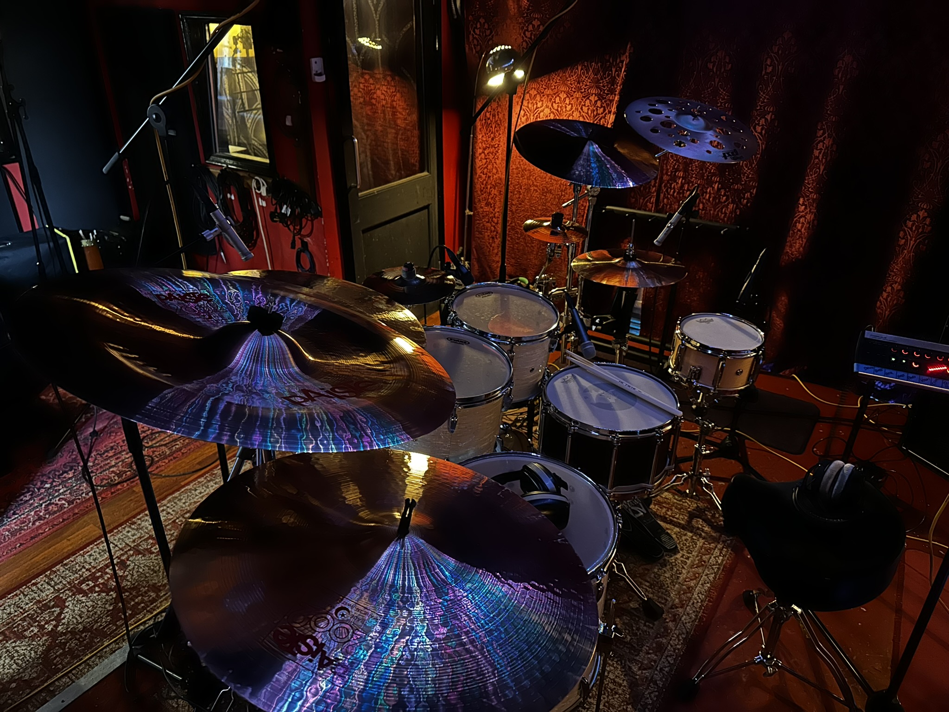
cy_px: 356
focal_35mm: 24
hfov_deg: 71.6
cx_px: 474
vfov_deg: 56.8
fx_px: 658
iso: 1600
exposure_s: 1/17
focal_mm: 6.86
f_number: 1.78
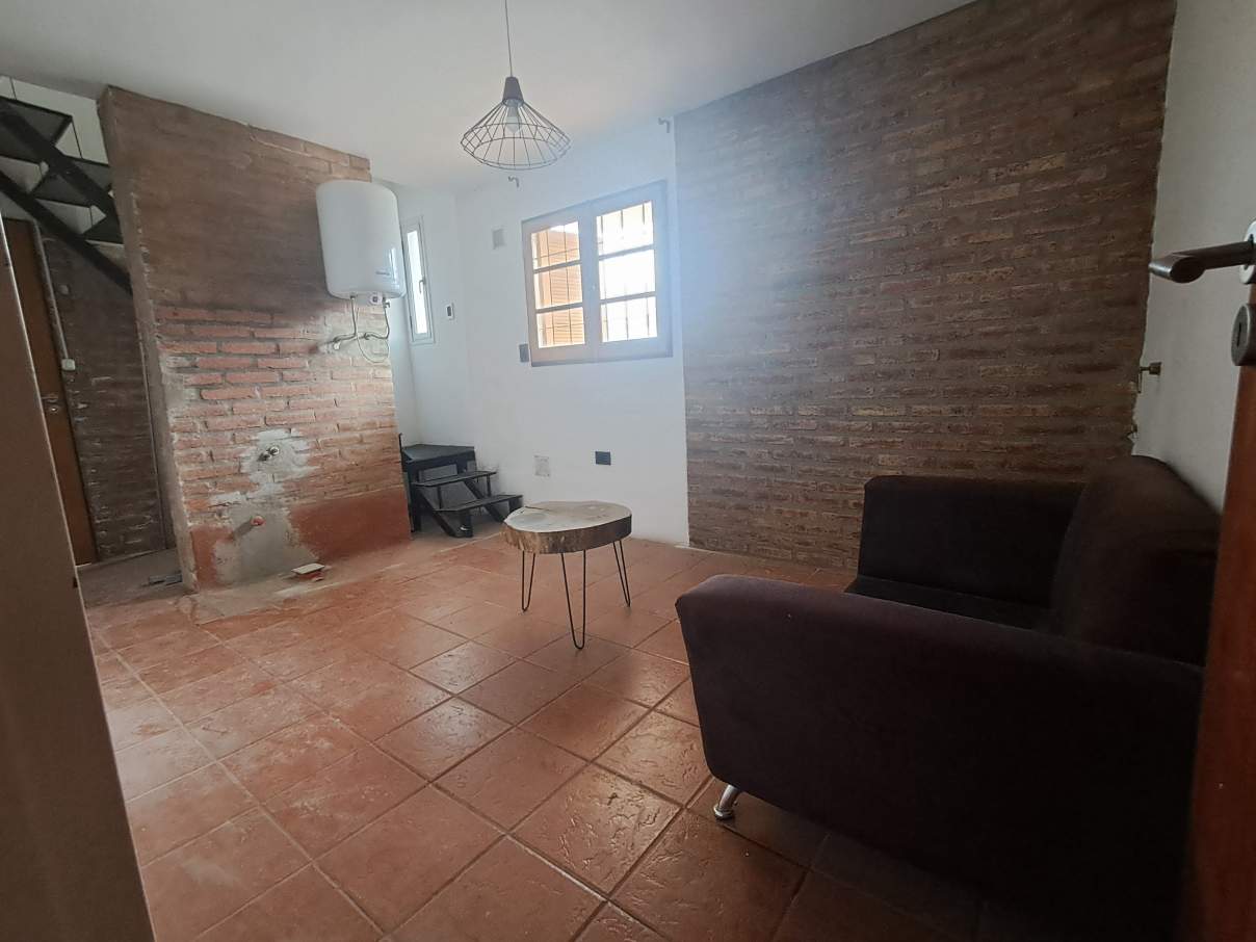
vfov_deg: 78.1
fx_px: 581
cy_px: 471
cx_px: 628
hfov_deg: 94.5
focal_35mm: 16
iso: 320
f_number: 2.2
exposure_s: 1/24
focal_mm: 1.64
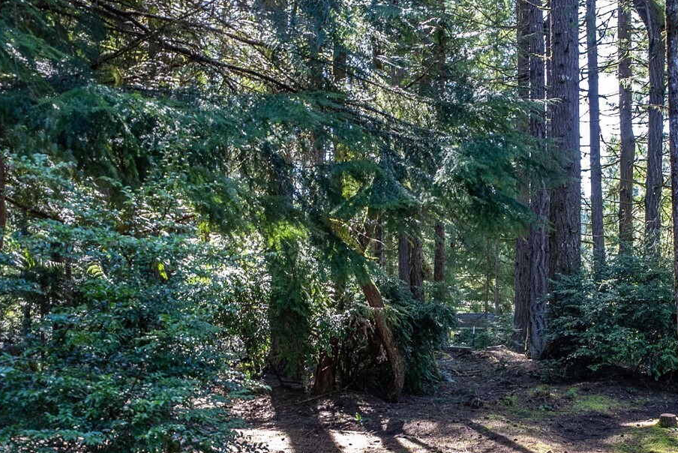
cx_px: 566
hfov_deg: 41.2
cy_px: 362
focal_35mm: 45
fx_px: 848
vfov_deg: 29.2
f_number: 7.1
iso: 400
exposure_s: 1/30
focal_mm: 24
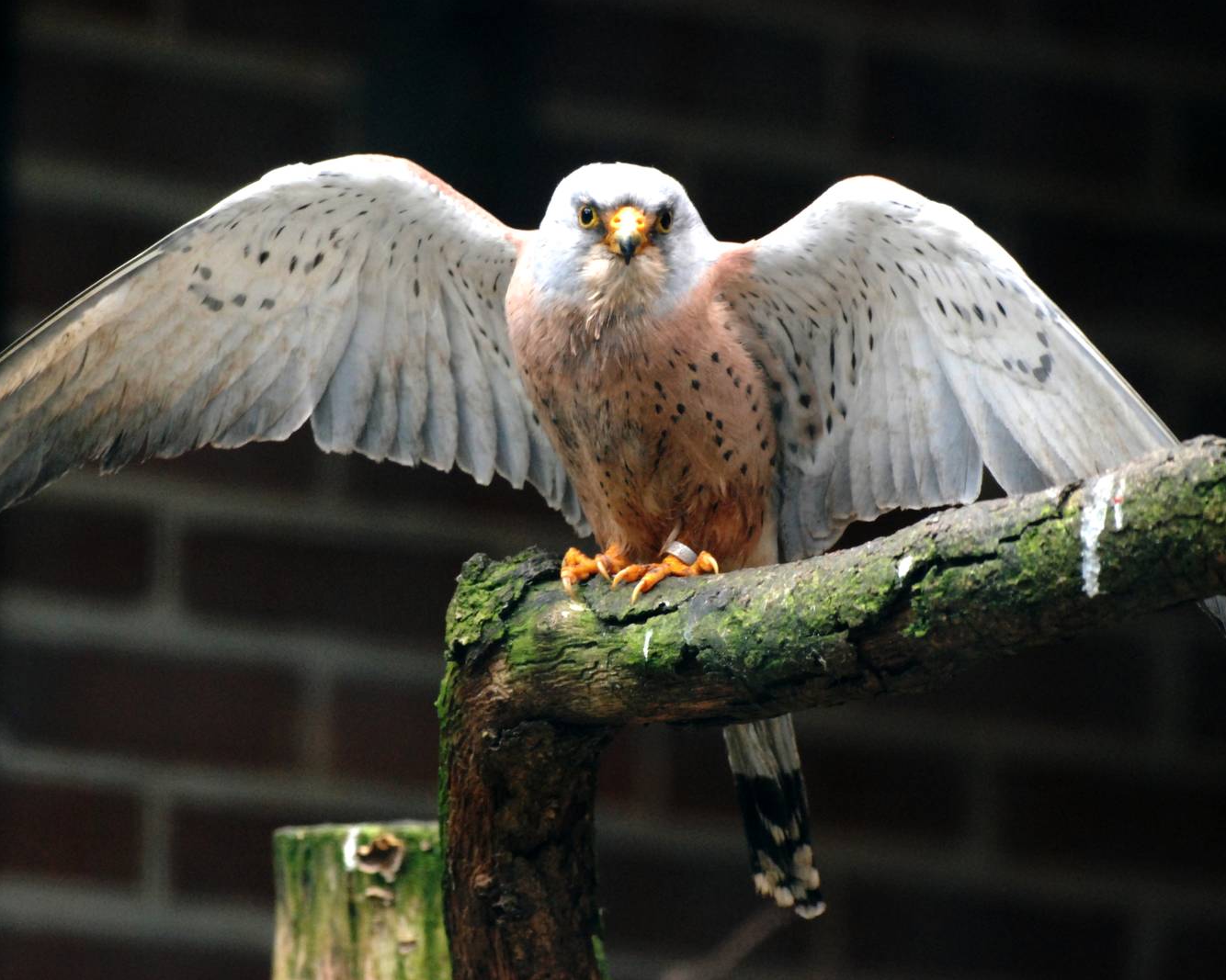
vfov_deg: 4.2
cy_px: 489
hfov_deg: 5.2
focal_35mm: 372
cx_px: 571
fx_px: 13497
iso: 1600
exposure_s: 1/160
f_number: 7.1
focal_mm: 220
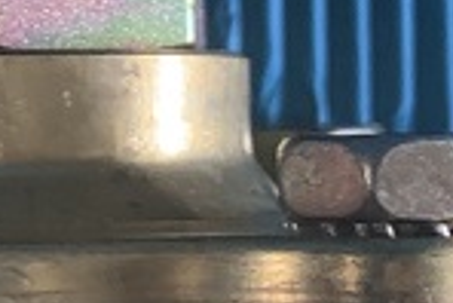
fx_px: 1852
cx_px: 72
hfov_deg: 13.9
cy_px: -41
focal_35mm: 147
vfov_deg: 9.3
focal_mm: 4.25
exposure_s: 1/34
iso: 400
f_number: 1.8
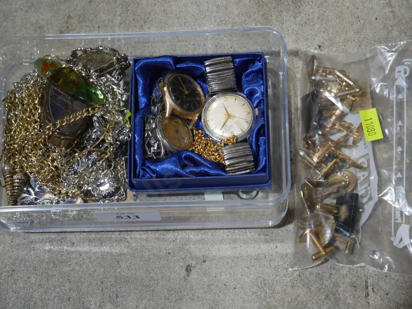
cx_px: 206
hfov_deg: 26.3
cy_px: 154
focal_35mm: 74
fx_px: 881
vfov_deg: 19.9
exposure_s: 1/80
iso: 640
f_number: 5.5
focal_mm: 37
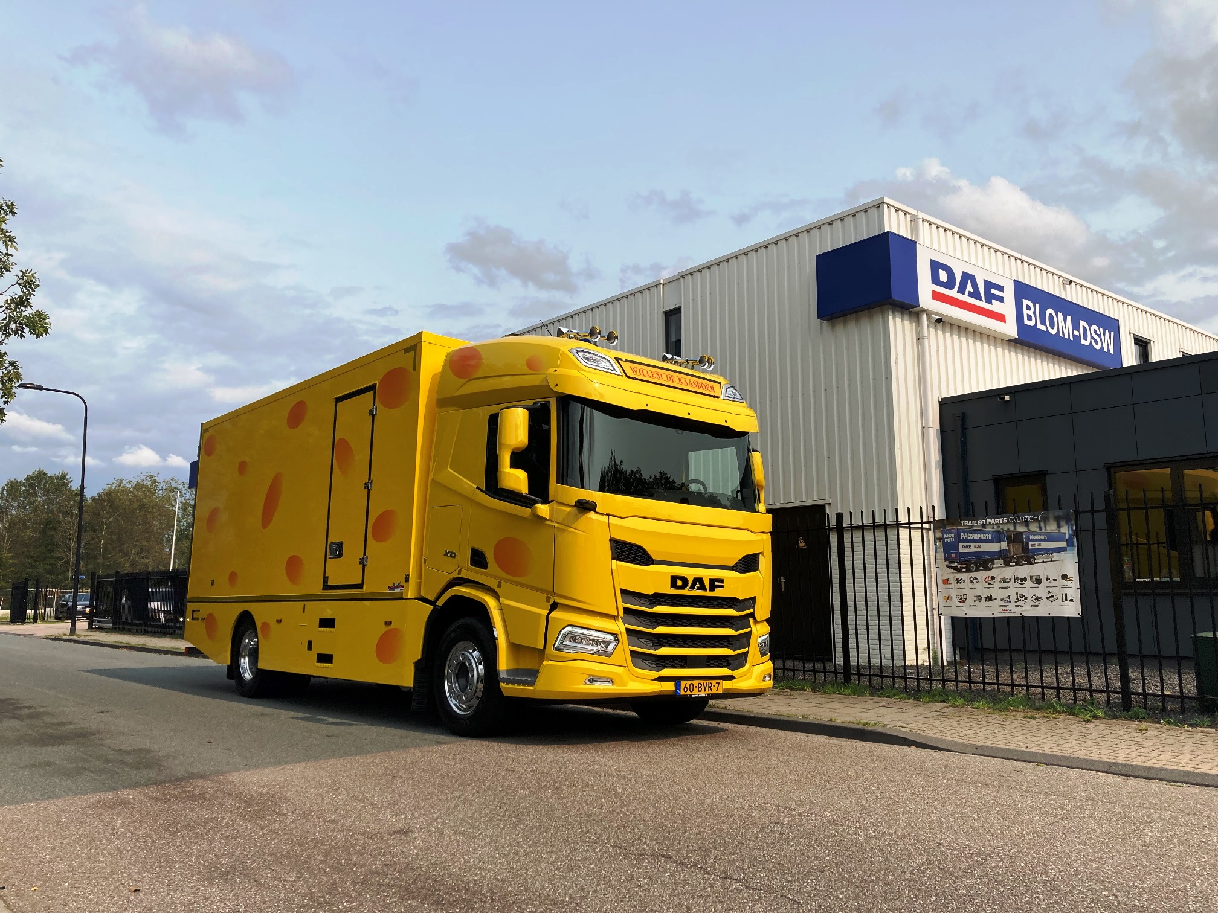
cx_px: 609
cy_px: 456
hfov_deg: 63.4
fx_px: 985
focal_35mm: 28
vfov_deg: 49.7
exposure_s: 1/2525
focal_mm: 3.99
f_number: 1.8
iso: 20
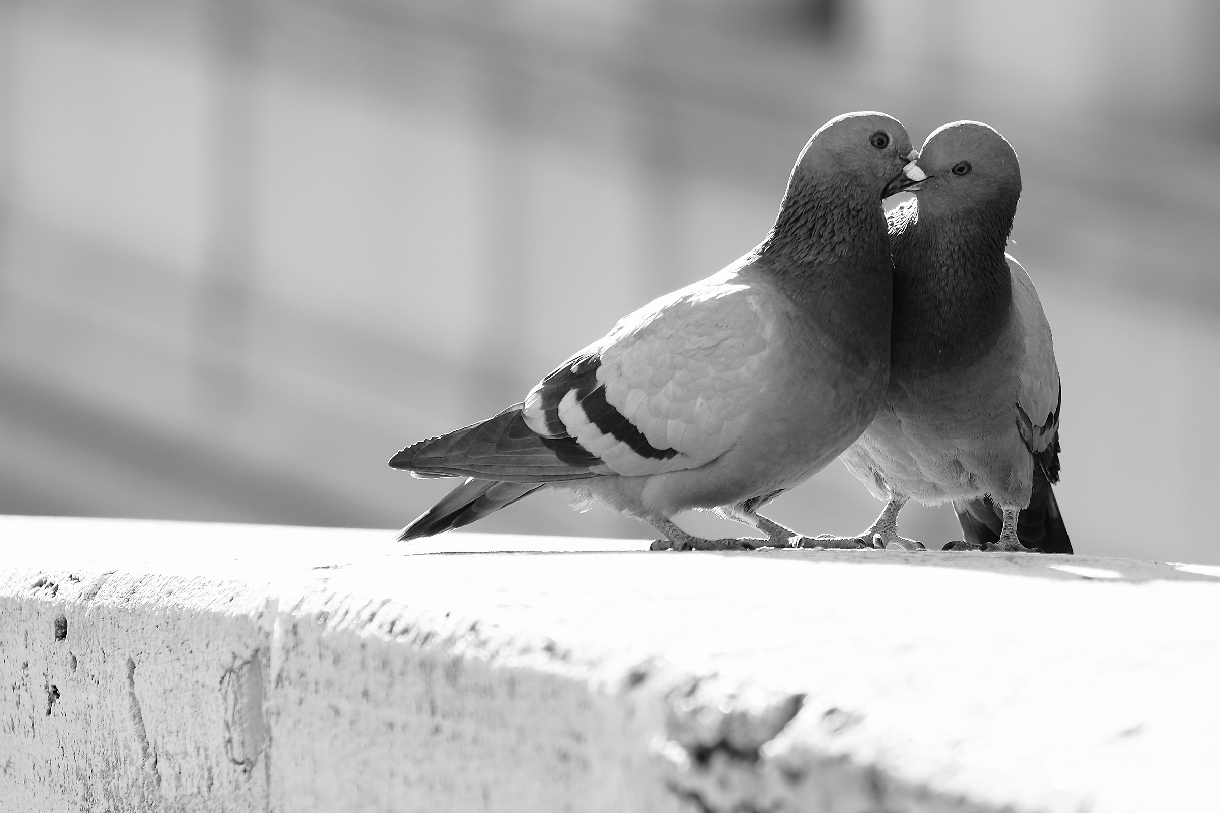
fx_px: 10166
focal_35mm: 300
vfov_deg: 4.6
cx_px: 610
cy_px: 406
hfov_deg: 6.9
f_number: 5.6
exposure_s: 1/140
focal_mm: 200
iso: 200
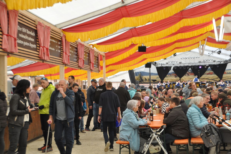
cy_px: 77
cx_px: 116
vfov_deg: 25.7
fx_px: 336
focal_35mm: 52
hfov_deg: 37.9
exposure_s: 1/100
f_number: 5
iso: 400
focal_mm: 35
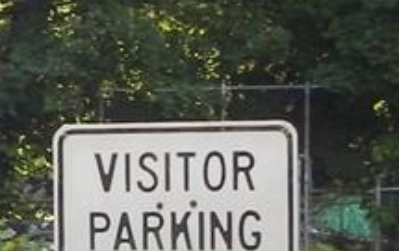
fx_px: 2526
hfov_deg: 8.4
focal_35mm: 232
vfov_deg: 5.7
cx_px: -473
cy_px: 288
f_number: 3.5
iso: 160
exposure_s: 1/120
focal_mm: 8.2
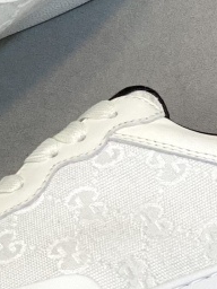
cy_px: 156
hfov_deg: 5.1
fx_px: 2449
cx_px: -44
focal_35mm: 293
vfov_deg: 6.8
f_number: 2
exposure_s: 1/100
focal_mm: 6
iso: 80
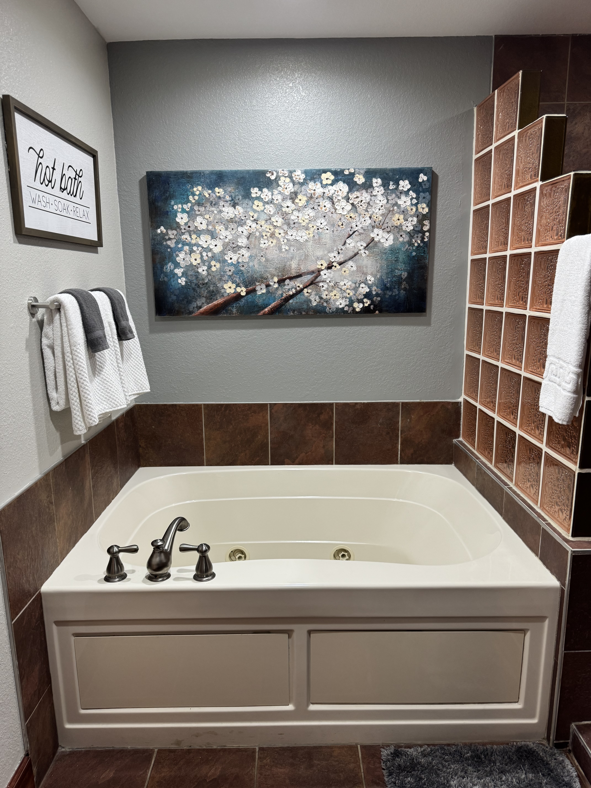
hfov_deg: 56.8
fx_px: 546
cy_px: 394
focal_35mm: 24
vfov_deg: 71.6
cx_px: 296
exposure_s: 1/60
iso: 160
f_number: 1.78
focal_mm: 6.76
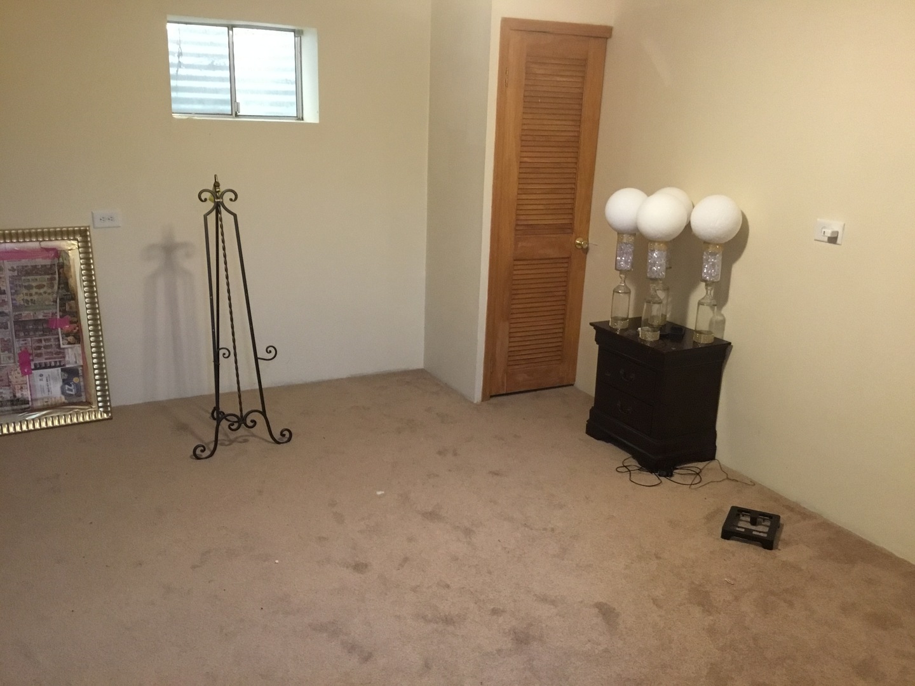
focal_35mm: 31
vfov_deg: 45.4
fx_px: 819
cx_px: 458
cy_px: 343
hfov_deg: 58.4
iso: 200
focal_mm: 3.3
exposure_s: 1/17
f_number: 2.4
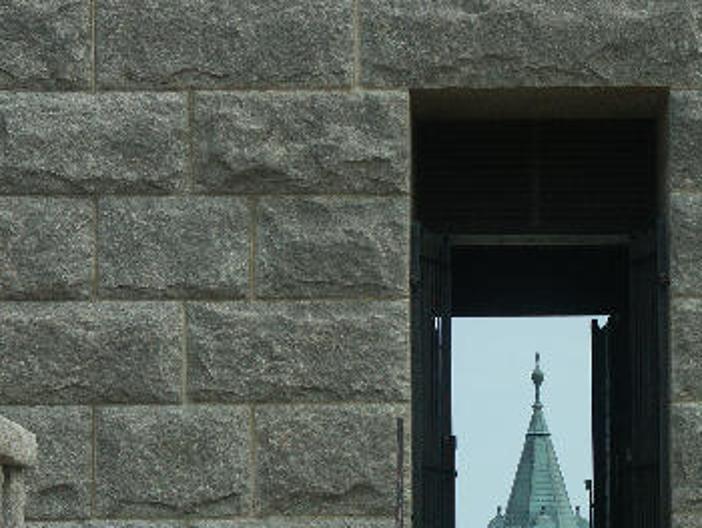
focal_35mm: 181
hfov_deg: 10.9
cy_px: 367
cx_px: 524
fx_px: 3673
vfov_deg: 8.2
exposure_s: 1/800
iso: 100
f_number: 6.3
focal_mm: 29.52
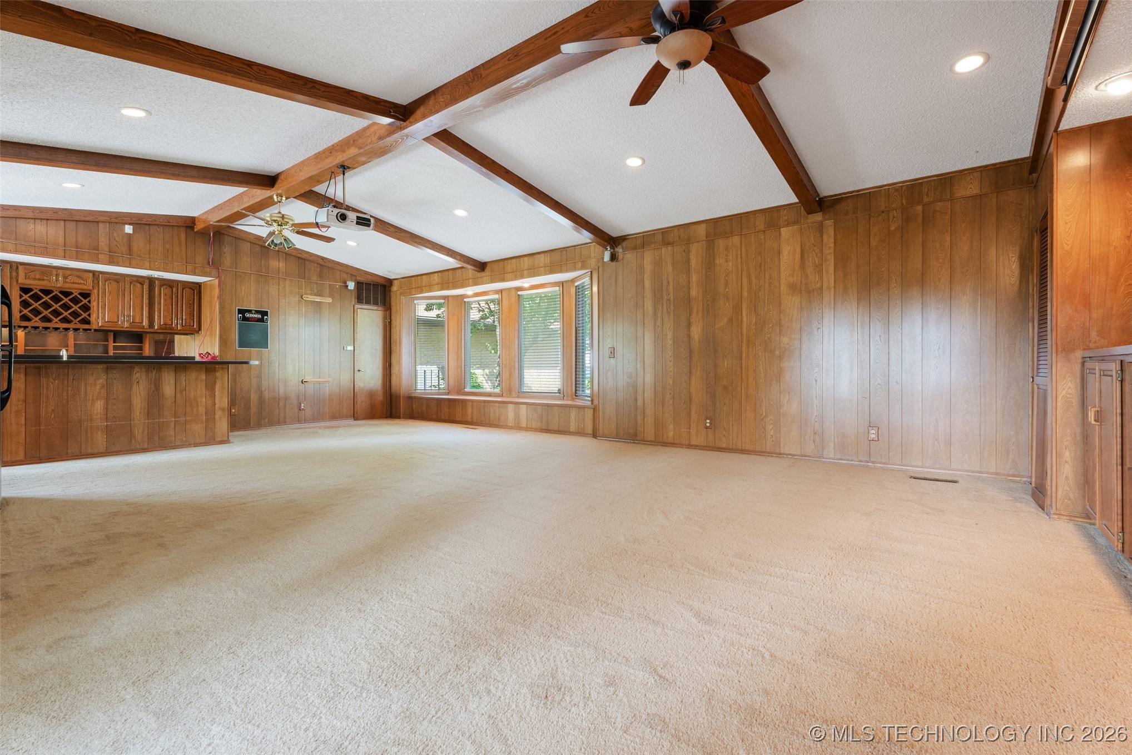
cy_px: 378
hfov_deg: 96.7
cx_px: 566
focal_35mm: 16
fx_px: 503
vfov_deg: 73.7
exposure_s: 1.3
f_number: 9
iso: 250
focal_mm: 16
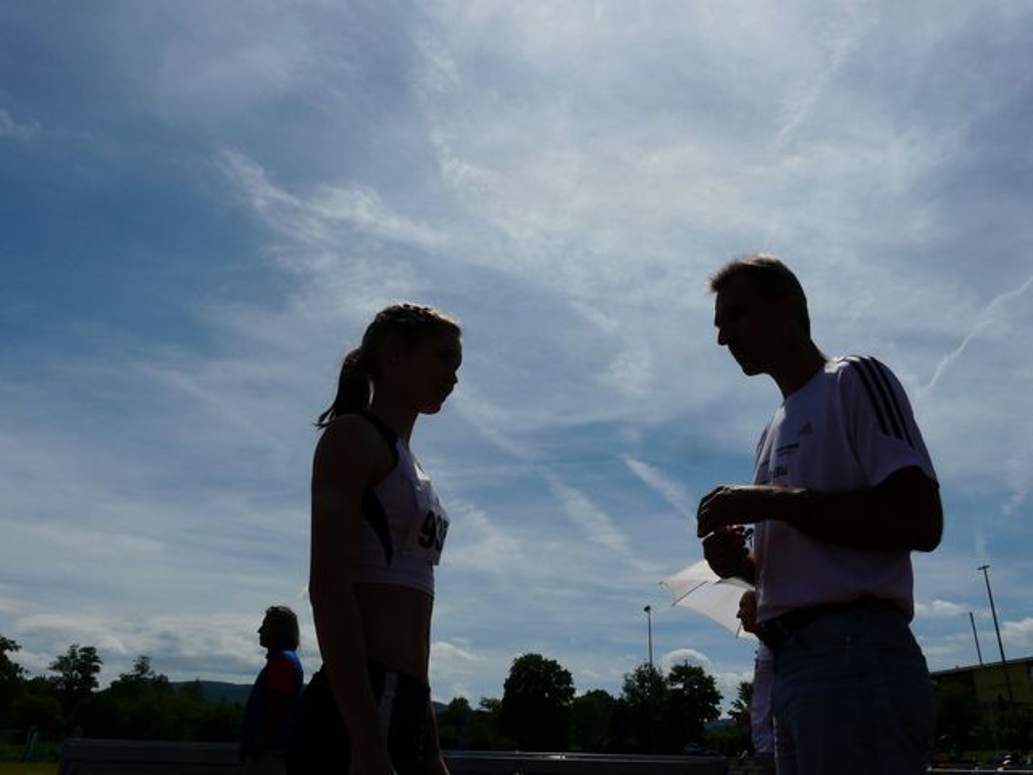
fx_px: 836
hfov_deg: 63.4
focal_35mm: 28
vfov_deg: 49.7
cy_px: 388
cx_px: 516
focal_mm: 4.6
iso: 100
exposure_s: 1/800
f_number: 8
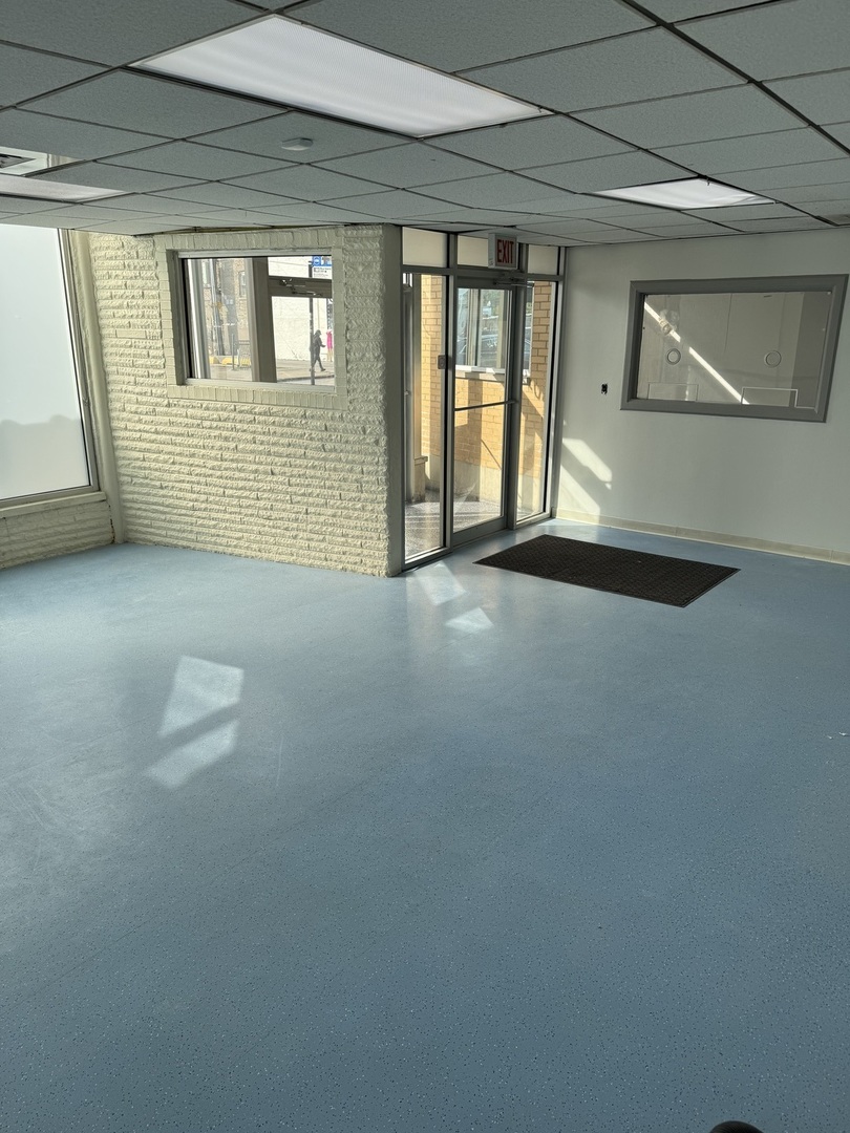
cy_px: 566
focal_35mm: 24
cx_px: 425
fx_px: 786
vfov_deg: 71.6
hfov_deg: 56.8
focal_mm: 6.76
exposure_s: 1/1869
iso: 80
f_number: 1.78
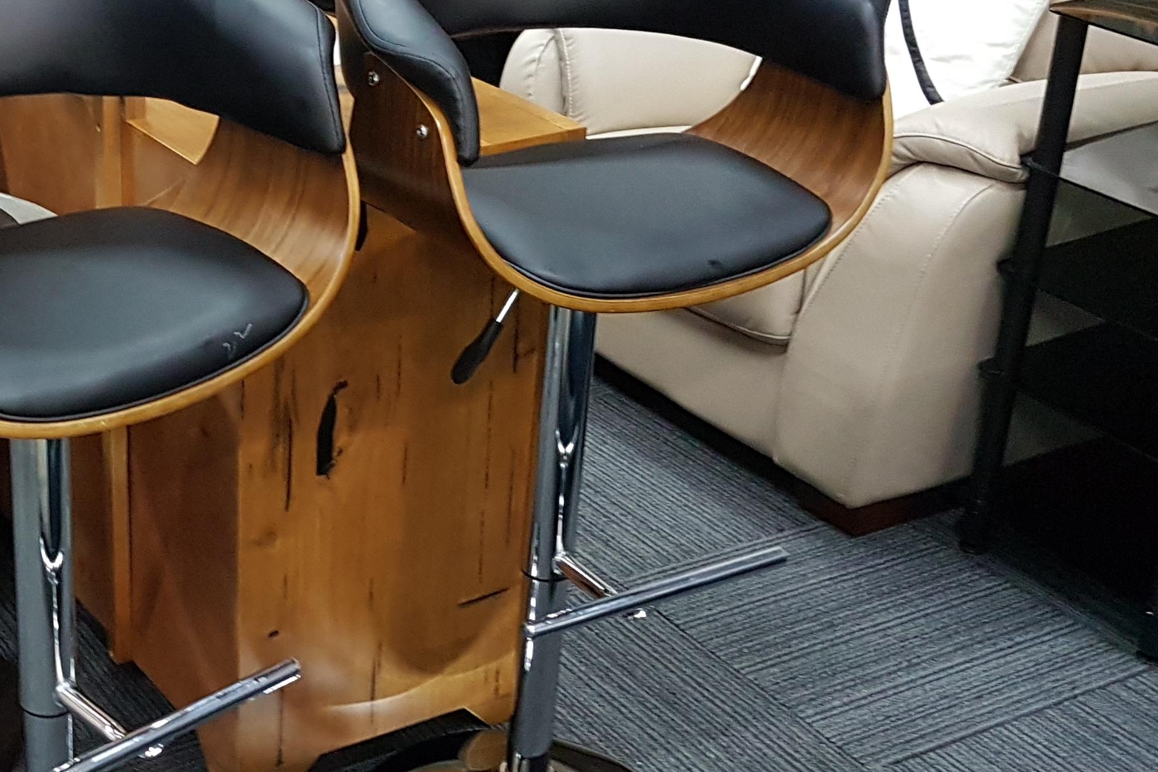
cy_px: 280
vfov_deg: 23.3
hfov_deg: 33.0
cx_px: 148
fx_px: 1865
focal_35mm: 58
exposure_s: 1/11
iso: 250
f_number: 1.7
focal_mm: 4.2
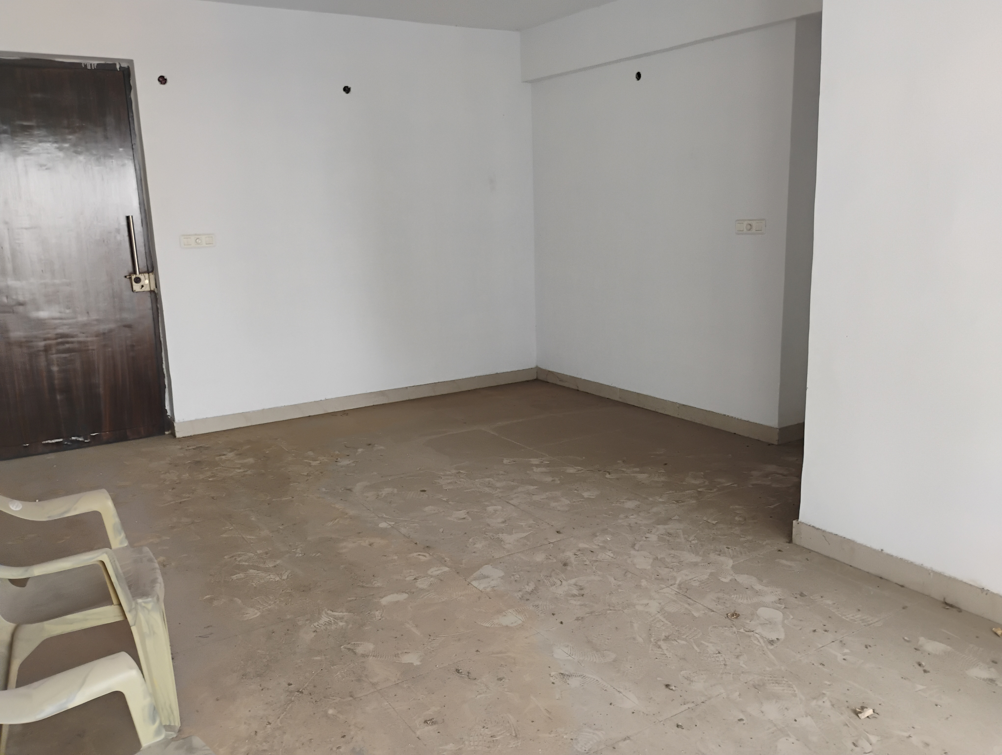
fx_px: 812
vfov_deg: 49.9
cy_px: 378
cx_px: 501
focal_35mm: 28
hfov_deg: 63.4
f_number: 1.8
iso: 559
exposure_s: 1/50
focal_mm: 4.26
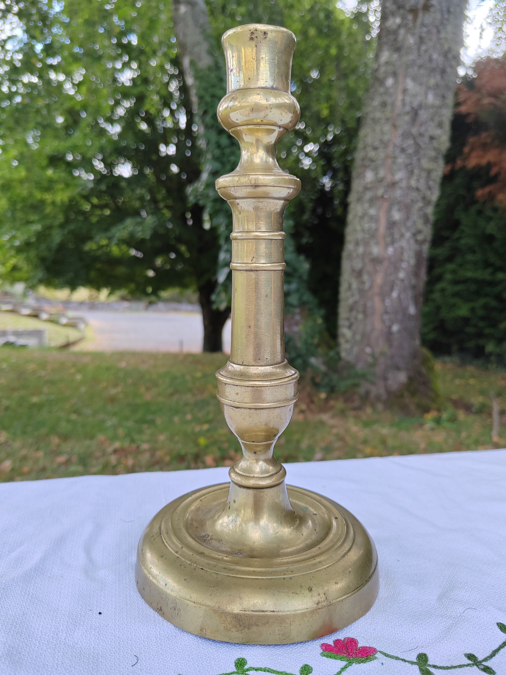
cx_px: 253
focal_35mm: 27
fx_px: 526
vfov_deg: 65.3
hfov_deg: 51.4
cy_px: 338
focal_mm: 5.52
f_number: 1.9
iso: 100
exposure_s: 1/252
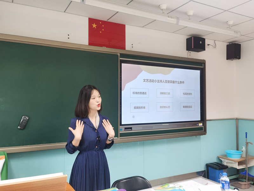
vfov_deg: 45.4
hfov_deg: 58.4
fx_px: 227
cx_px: 127
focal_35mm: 31
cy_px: 96
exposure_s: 1/50
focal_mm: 5.56
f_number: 1.6
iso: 125
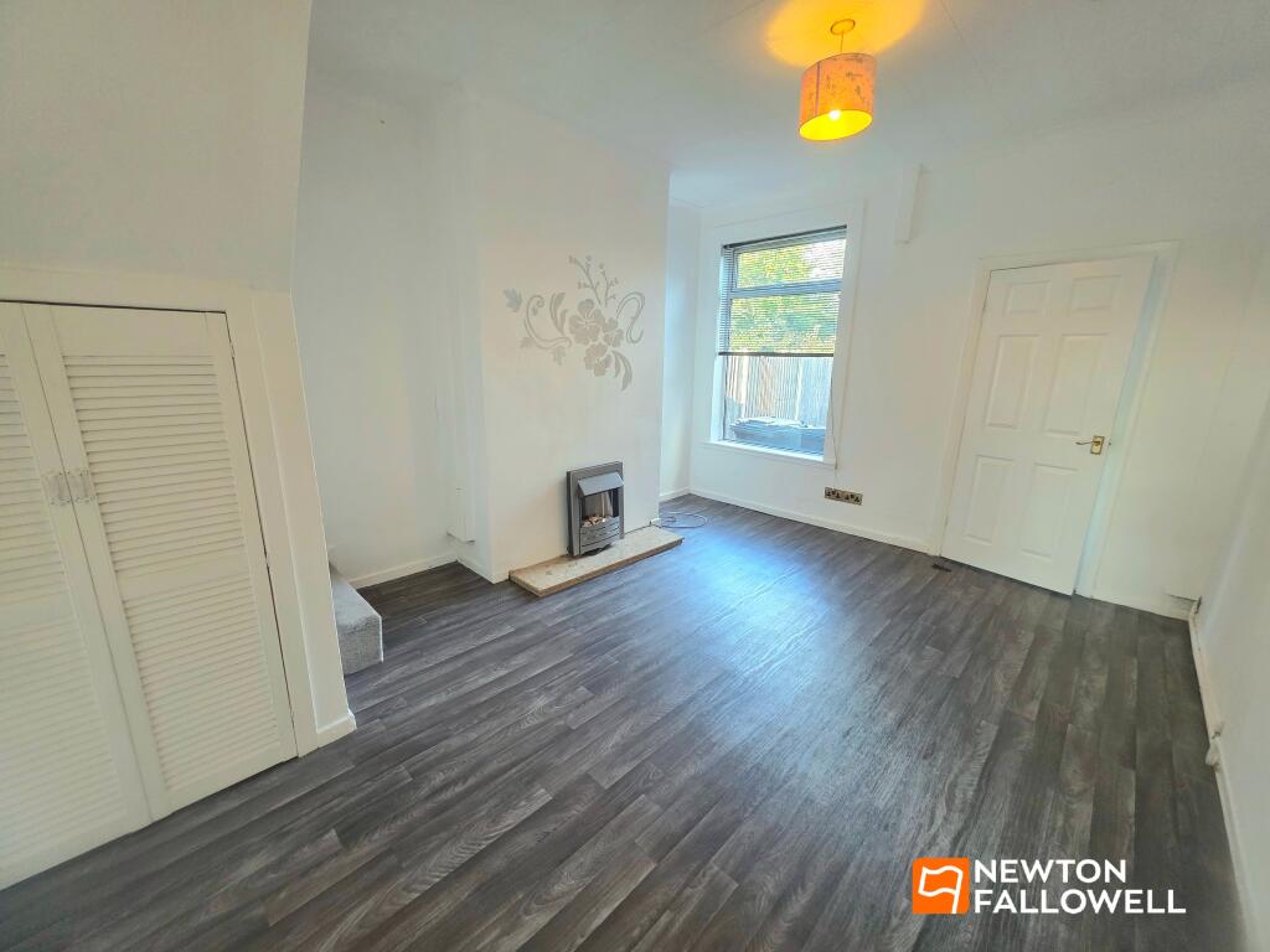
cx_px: 635
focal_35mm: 13
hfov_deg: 106.2
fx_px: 477
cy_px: 476
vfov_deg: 89.9
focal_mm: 2.2
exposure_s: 1/101
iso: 250
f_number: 1.9
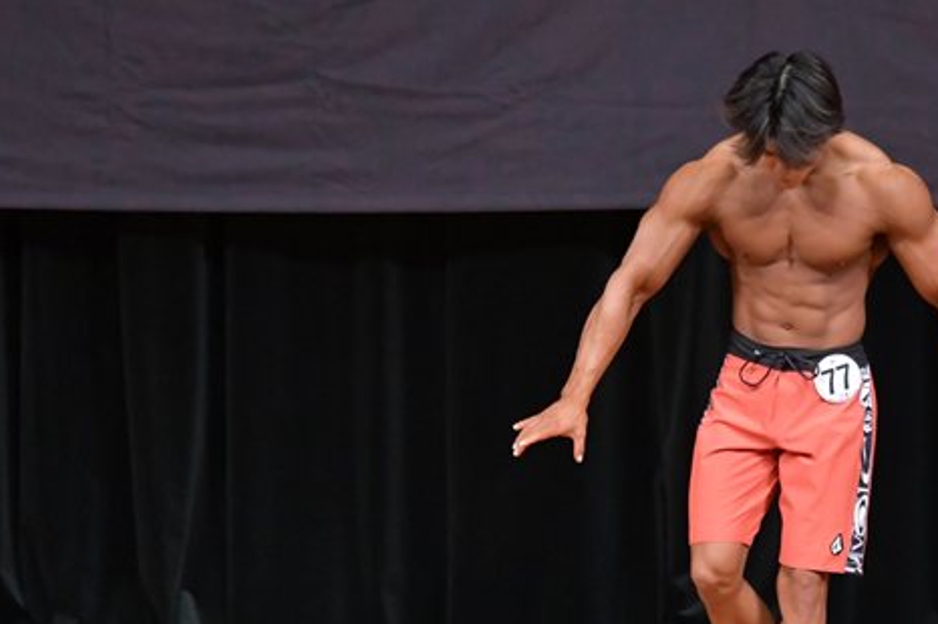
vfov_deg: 3.1
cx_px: 710
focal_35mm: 449
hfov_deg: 4.6
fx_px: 11690
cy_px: 388
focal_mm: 180
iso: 5000
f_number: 5.6
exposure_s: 1/400
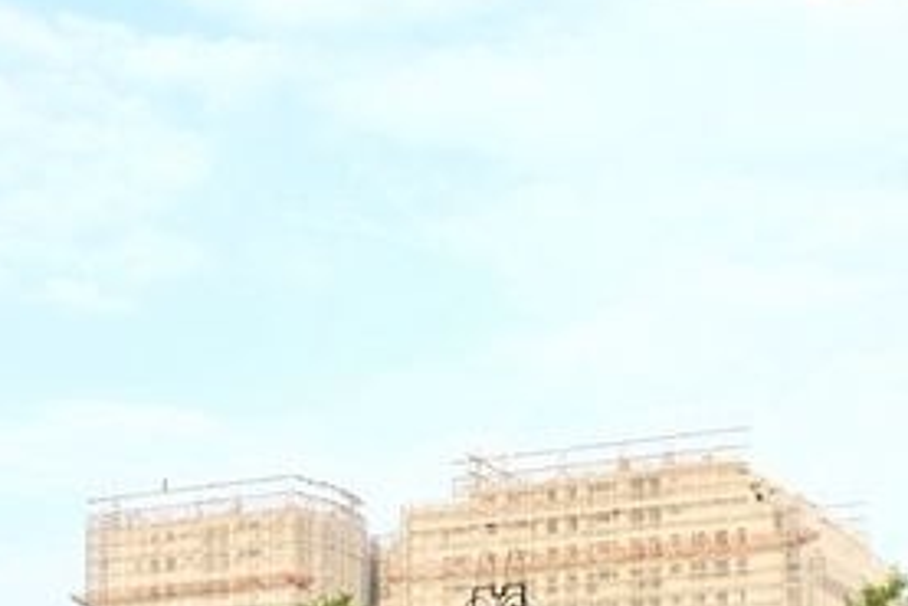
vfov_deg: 16.2
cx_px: 561
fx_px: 1994
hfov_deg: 25.6
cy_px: 839
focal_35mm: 79
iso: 400
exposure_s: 1/350
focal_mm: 18
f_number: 5.6
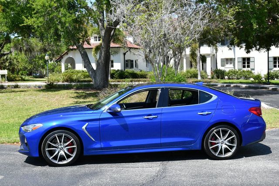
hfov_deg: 38.2
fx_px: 403
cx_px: 140
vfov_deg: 26.0
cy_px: 93
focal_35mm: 52
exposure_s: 1/250
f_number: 8
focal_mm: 26
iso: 160
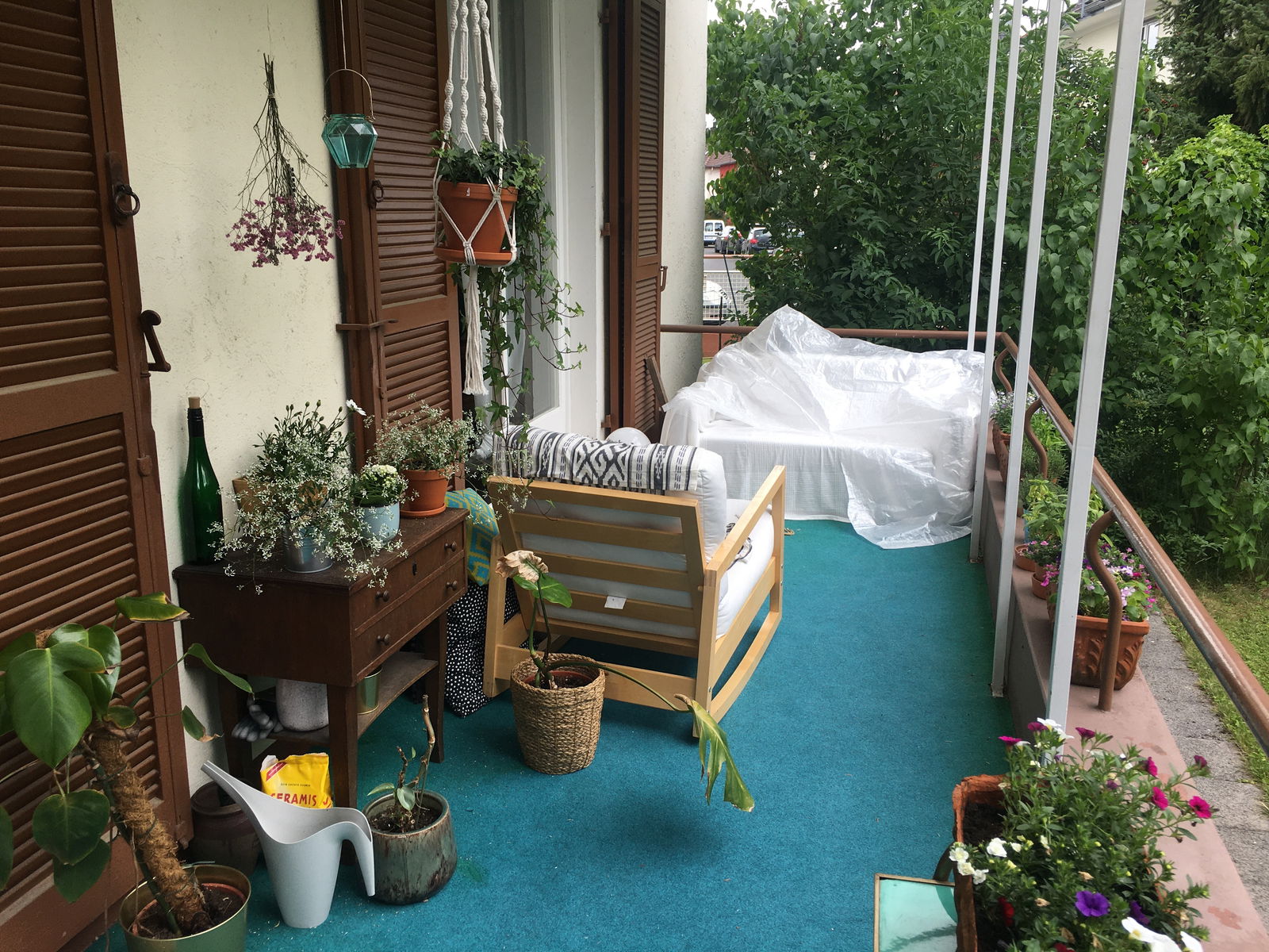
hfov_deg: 61.7
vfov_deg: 48.2
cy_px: 476
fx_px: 1063
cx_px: 634
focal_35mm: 29
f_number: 2.2
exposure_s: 1/222
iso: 25
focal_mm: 4.15
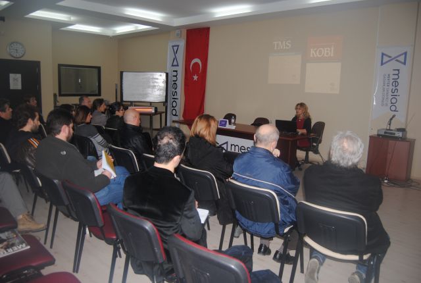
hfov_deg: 67.3
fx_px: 316
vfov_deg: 48.2
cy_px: 142
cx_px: 210
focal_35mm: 27
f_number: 3.5
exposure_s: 1/60
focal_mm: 18
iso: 200
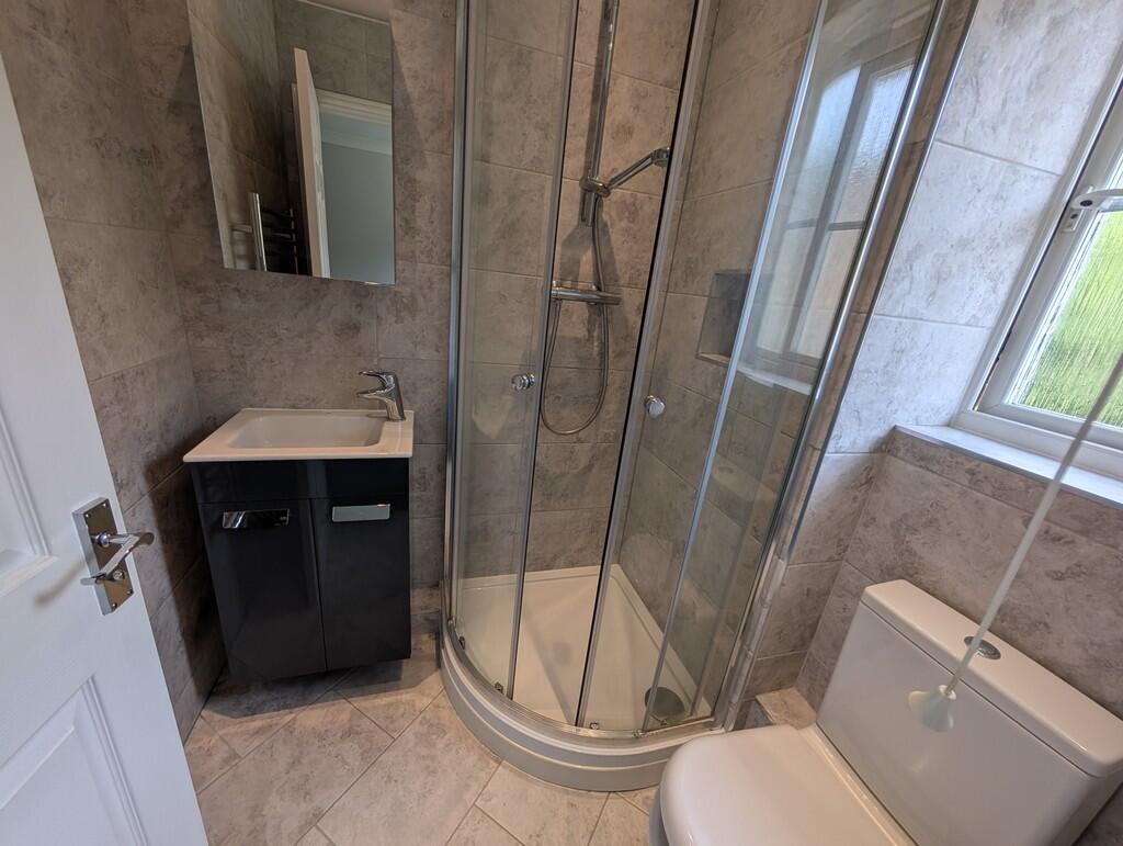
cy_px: 423
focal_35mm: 12
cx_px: 562
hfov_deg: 110.5
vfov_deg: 94.6
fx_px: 390
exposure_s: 1/191
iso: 47
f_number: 1.7
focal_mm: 2.02
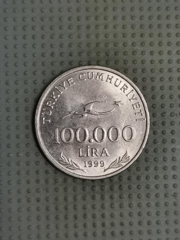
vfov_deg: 36.8
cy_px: 120
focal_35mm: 52
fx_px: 361
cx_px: 90
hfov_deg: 28.0
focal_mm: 4.75
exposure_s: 1/36
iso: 250
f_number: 1.8
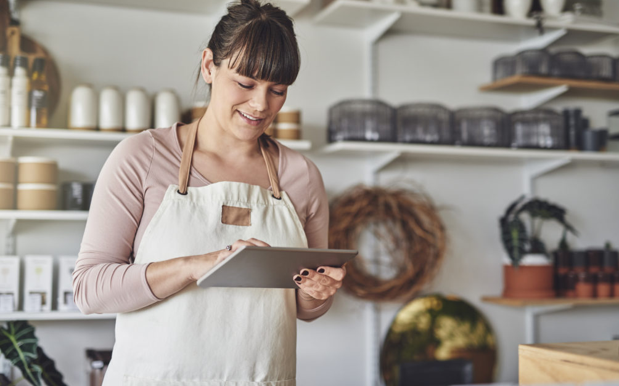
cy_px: 183
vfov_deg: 24.9
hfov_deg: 38.9
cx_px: 311
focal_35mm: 52
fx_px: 877
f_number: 1.8
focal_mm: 50
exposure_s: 1/200
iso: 500
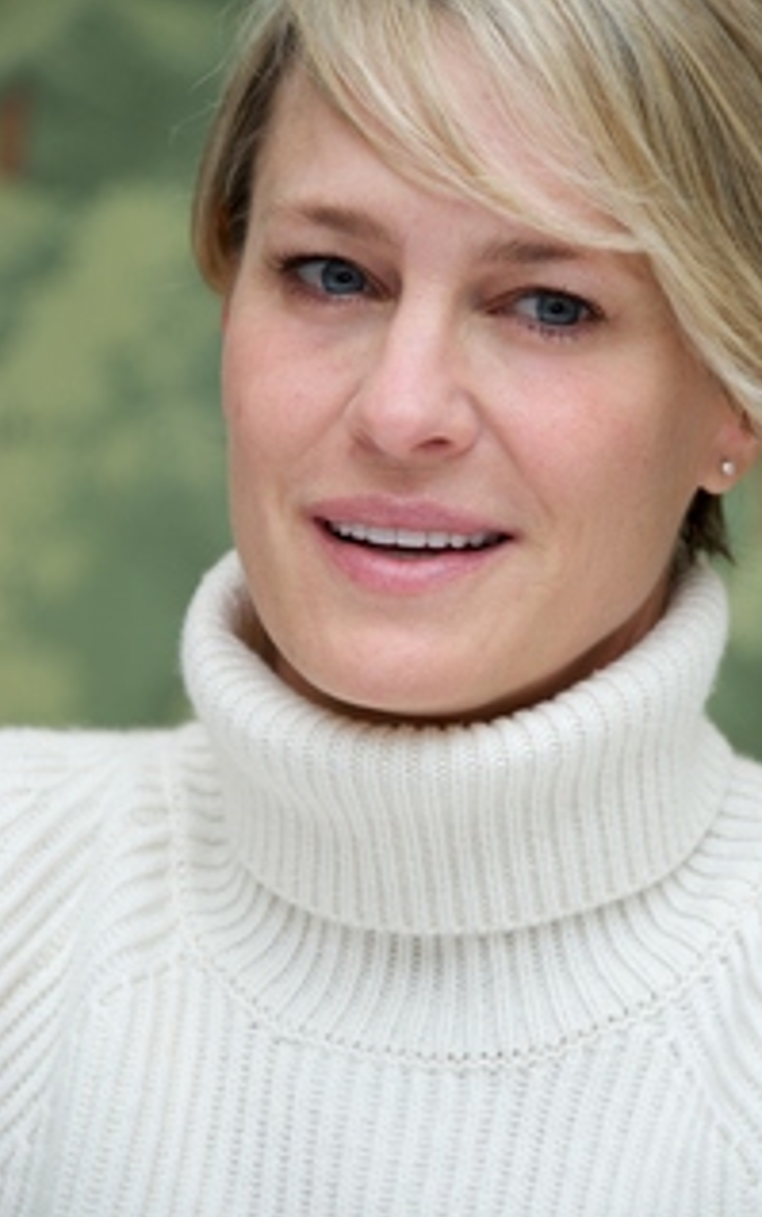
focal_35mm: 384
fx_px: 12748
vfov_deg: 5.5
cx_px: 463
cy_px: 620
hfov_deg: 3.4
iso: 400
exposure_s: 1/100
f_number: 5.6
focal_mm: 300
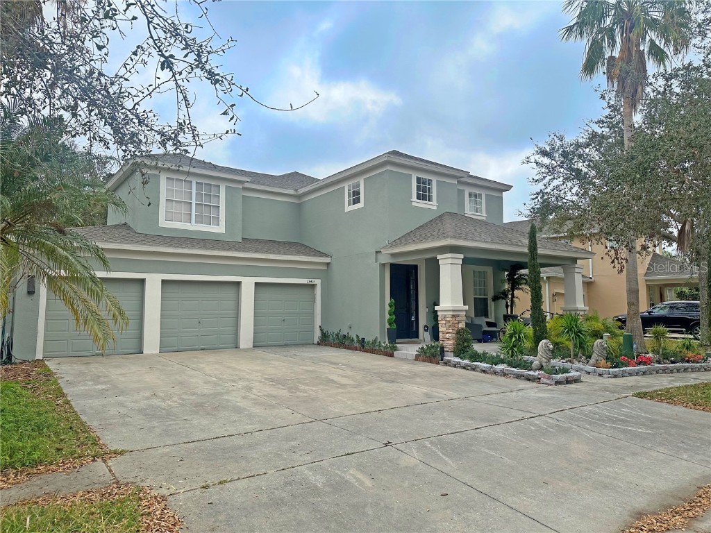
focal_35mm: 24
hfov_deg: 71.6
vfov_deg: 56.8
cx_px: 356
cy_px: 266
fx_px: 493
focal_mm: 6.86
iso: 80
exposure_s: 1/1812
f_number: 1.78
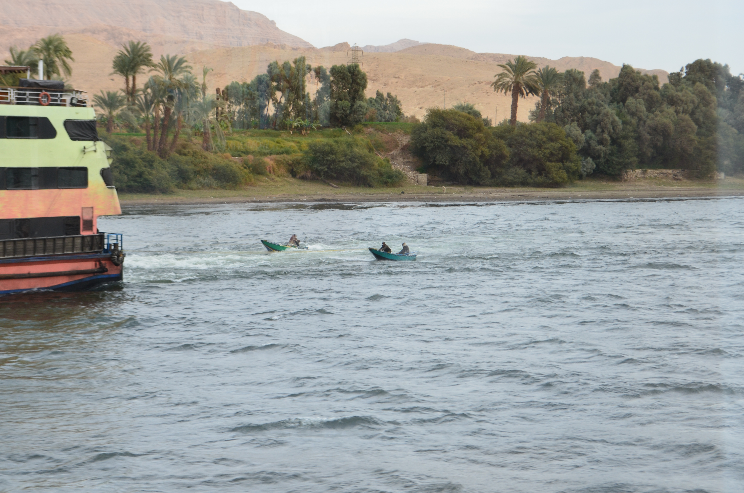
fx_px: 1701
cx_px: 372
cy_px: 246
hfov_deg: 24.7
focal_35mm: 82
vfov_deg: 16.5
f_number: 10
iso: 400
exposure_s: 1/60
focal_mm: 55
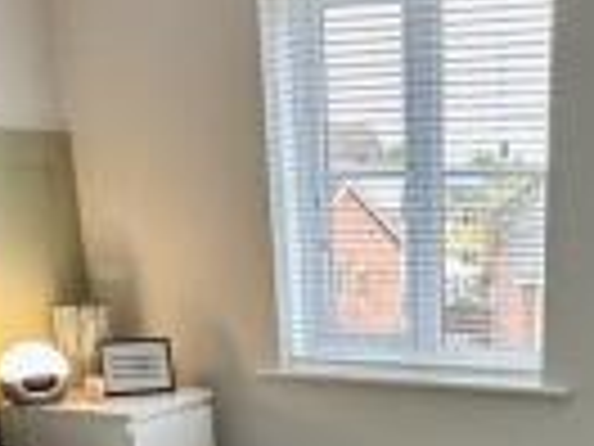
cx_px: 452
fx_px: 1064
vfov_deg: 21.4
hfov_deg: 30.6
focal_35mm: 62
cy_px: 579
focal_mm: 2.22
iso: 100
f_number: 2.2
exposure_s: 1/100
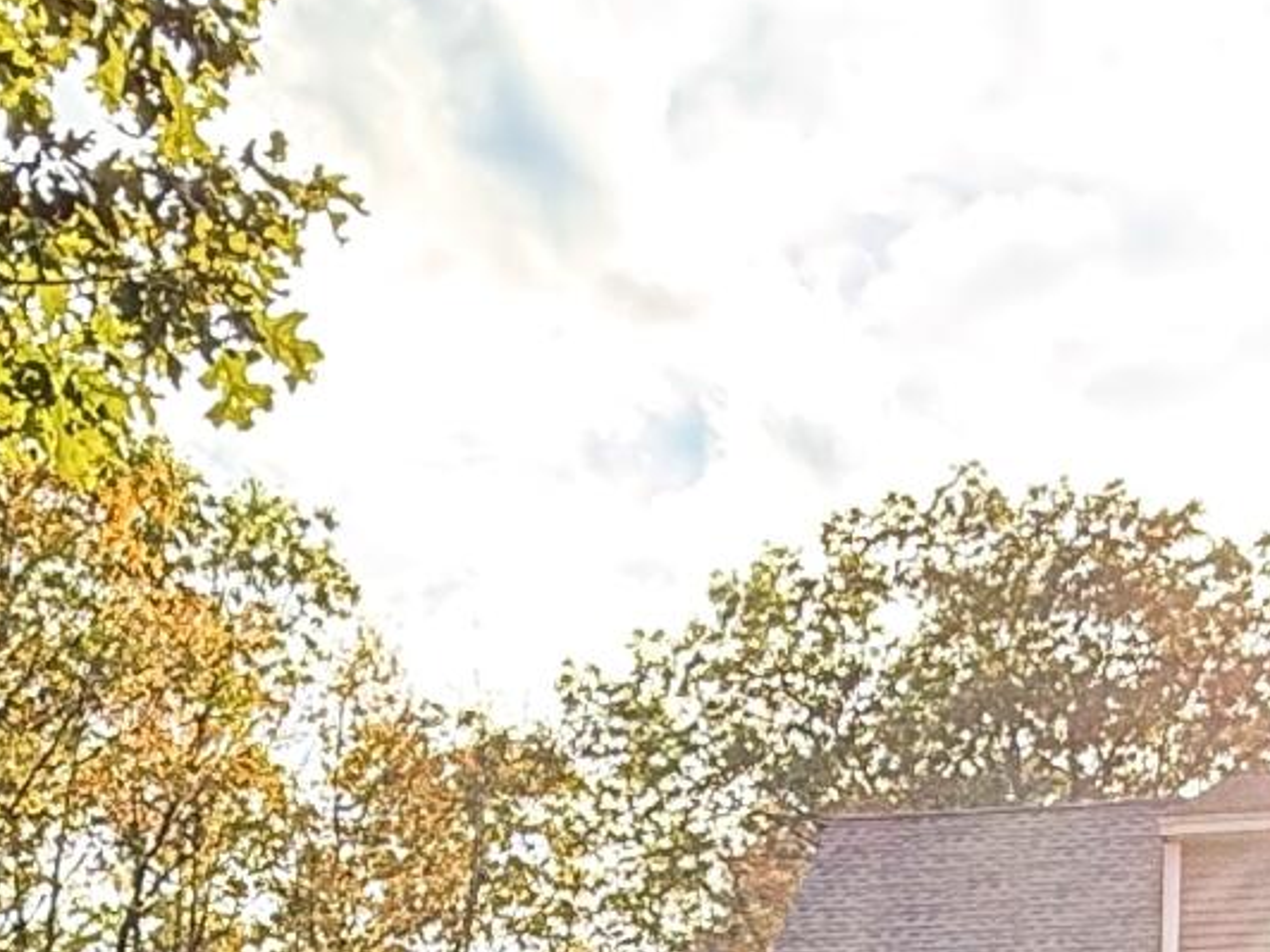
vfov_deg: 15.5
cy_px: 1806
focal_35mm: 79
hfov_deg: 24.6
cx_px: 852
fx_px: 2898
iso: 64
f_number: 2.2
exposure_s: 1/230
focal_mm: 2.22
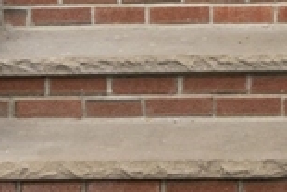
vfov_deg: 10.9
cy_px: -219
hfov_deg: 17.6
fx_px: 895
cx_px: 320
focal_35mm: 112
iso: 320
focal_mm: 17
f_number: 11
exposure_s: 1/80
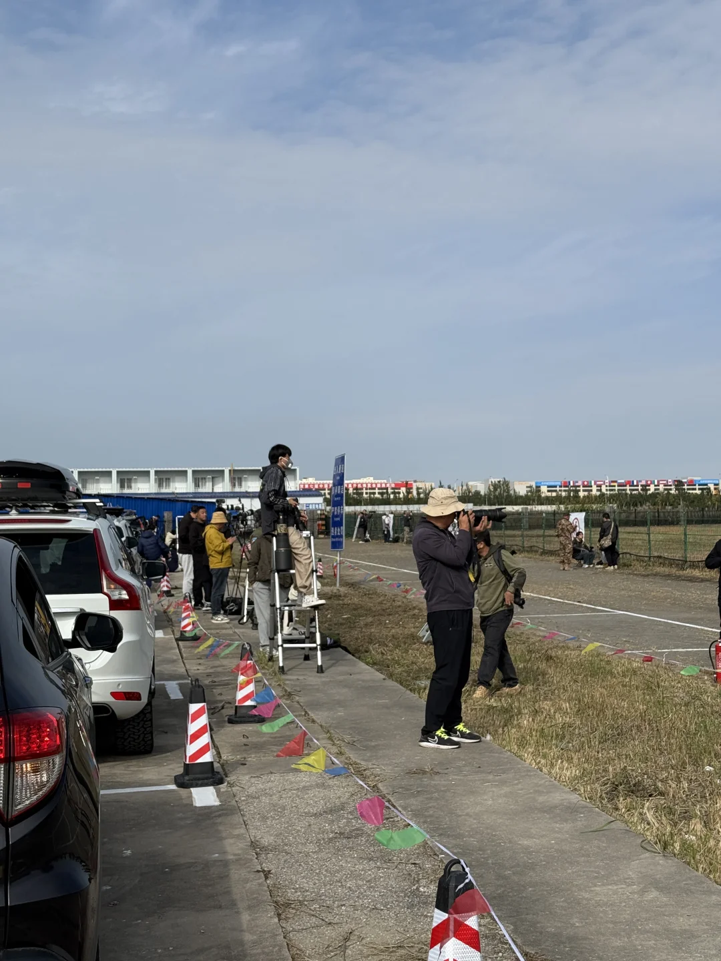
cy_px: 480
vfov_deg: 39.7
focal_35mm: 48
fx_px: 1333
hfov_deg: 30.3
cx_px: 360
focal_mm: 6.76
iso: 64
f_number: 1.78
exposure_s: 1/7143
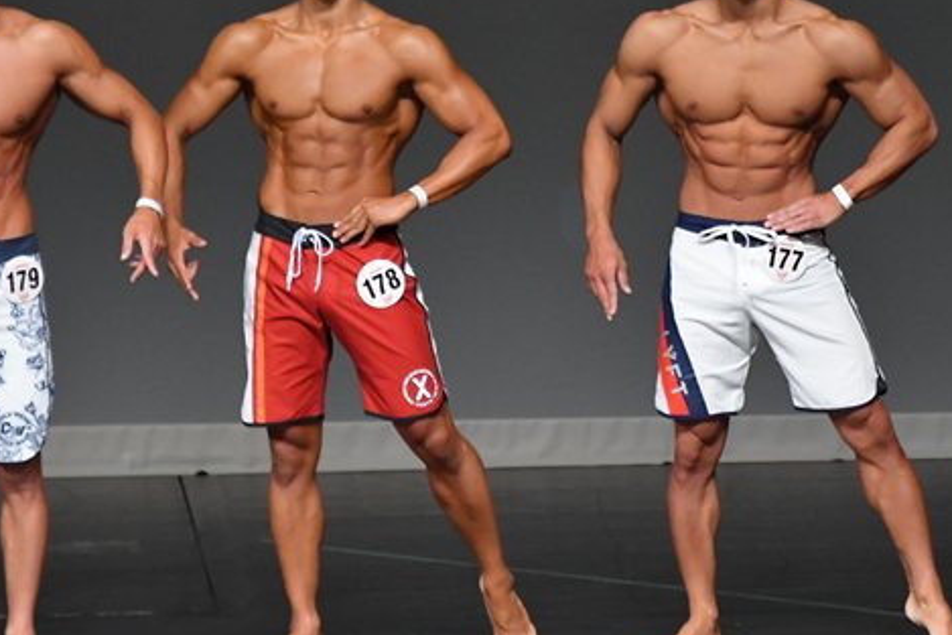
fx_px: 13755
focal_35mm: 520
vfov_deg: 2.6
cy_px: 203
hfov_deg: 4.0
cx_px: 760
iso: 5000
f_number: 5.6
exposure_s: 1/400
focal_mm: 210
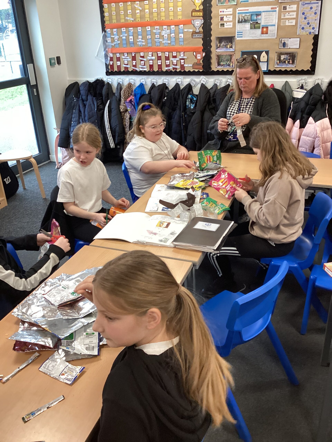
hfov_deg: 45.4
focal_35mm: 31
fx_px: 396
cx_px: 166
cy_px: 221
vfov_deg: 58.4
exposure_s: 1/60
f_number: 2.4
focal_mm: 3.3
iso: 200
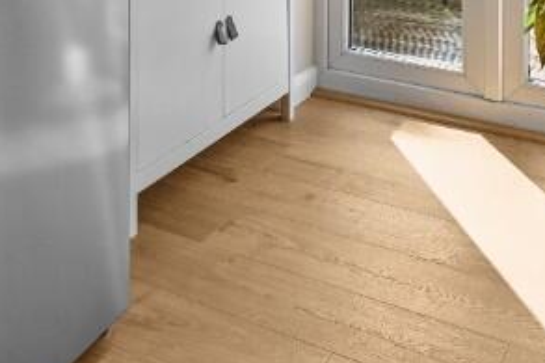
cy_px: -234
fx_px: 741
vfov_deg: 21.3
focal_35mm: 49
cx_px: 335
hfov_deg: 40.1
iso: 400
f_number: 8
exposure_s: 1/2
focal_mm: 14
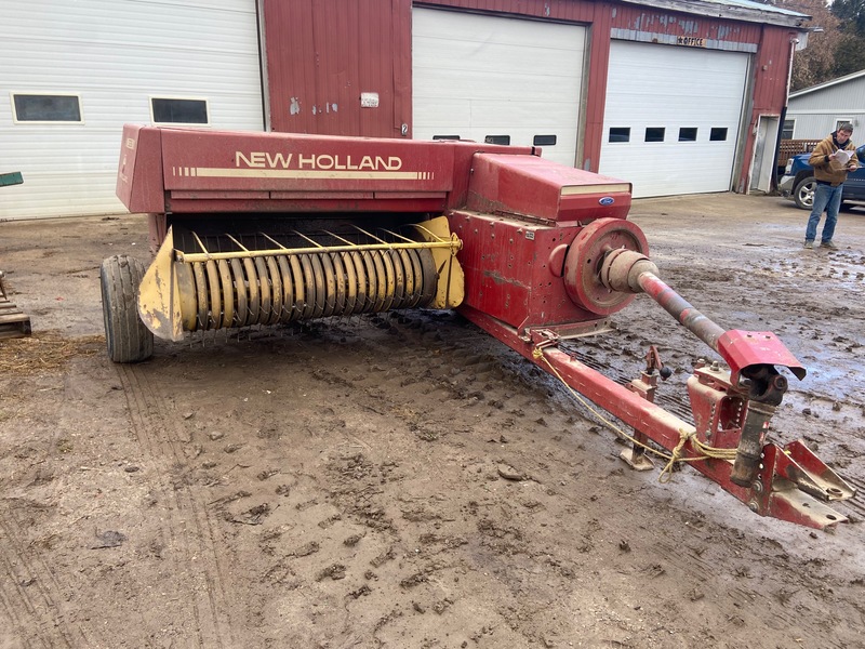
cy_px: 324
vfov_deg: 53.1
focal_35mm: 26
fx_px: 650
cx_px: 432
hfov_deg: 67.3
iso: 32
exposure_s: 1/214
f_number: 1.8
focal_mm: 4.25
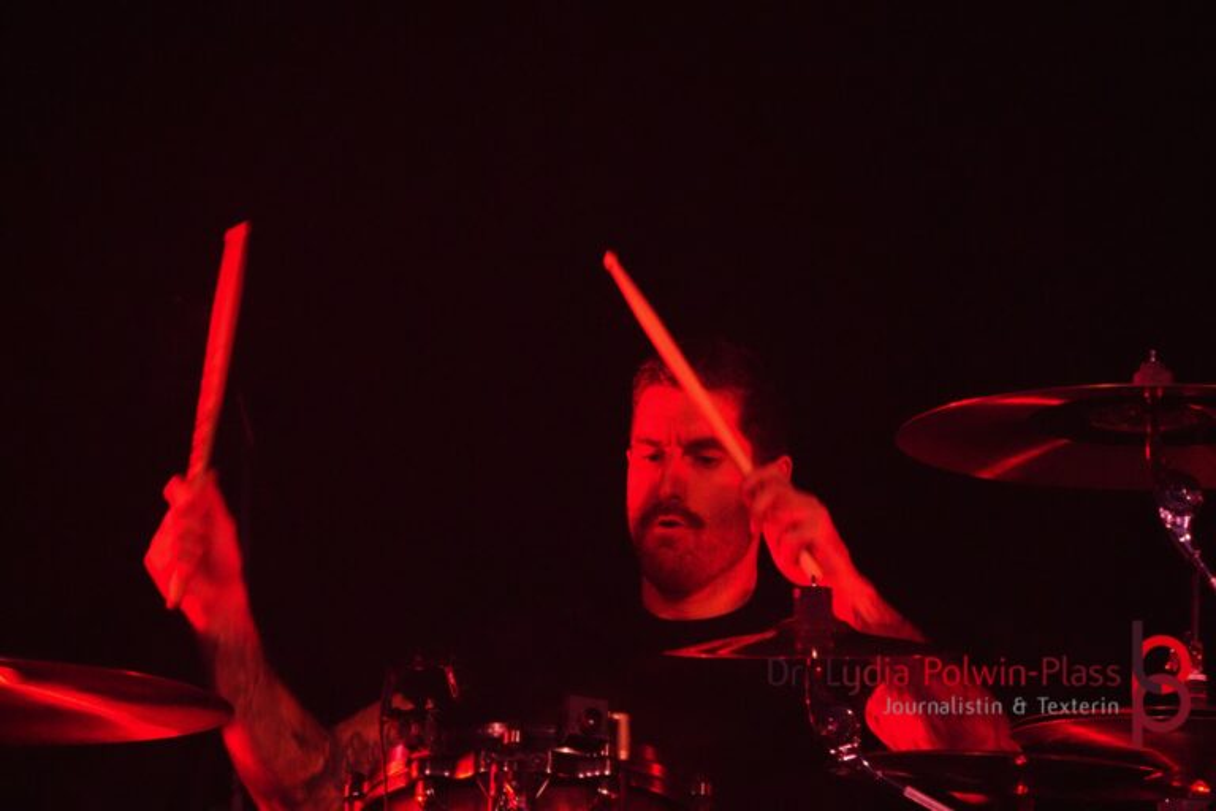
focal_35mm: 216
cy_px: 406
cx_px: 608
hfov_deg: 9.5
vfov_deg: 6.4
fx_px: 7295
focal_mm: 144
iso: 6400
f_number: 5.6
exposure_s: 1/200
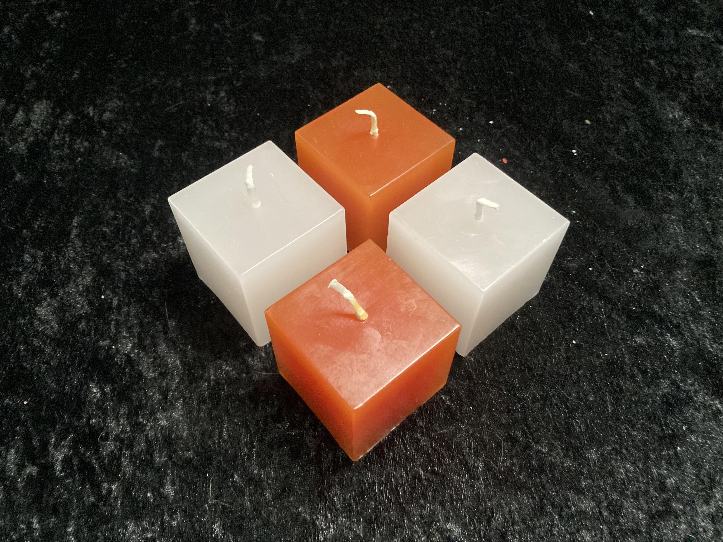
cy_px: 271
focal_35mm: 28
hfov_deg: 63.4
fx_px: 585
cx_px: 362
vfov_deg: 49.7
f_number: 1.8
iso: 400
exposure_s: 1/33
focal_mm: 3.99
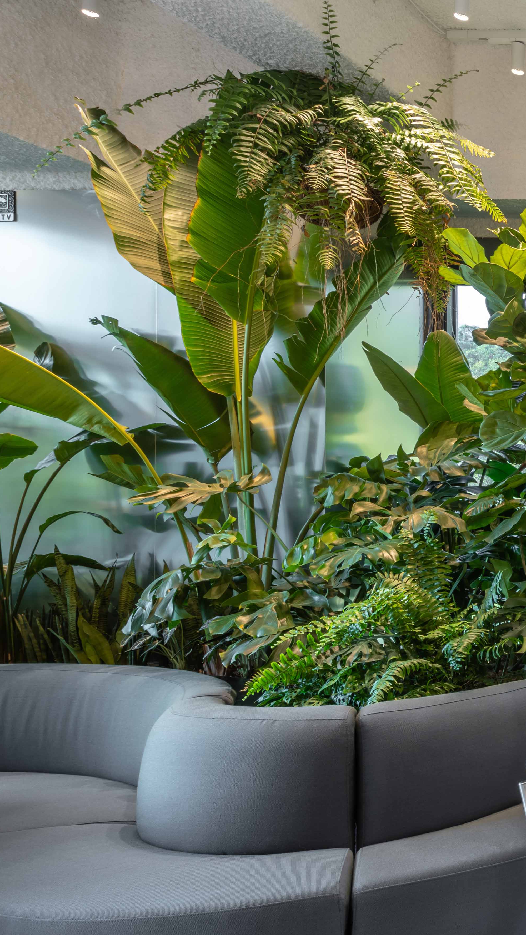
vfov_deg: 52.4
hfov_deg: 20.6
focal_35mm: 38
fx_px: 942
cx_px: 971
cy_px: 562
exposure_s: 1/1.25
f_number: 14
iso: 31
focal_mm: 16
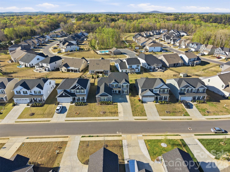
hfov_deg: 71.6
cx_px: 115
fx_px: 159
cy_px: 86
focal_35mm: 24
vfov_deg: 56.8
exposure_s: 1/5000
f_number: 1.8
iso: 270
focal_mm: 8.7
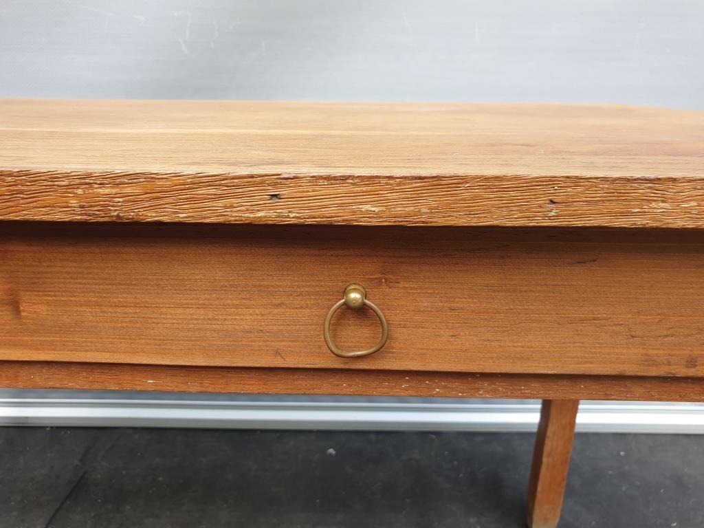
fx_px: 529
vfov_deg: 53.1
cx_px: 352
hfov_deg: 67.3
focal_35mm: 26
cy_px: 264
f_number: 2.4
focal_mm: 4.3
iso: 64
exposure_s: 1/100
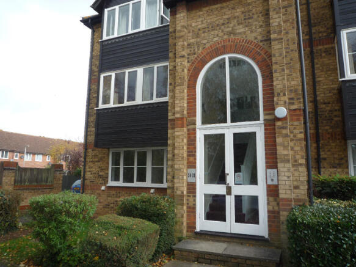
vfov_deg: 53.0
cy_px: 134
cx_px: 178
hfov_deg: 67.3
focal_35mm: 26
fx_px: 267
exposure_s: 1/80
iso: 100
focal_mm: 4.5
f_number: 2.8
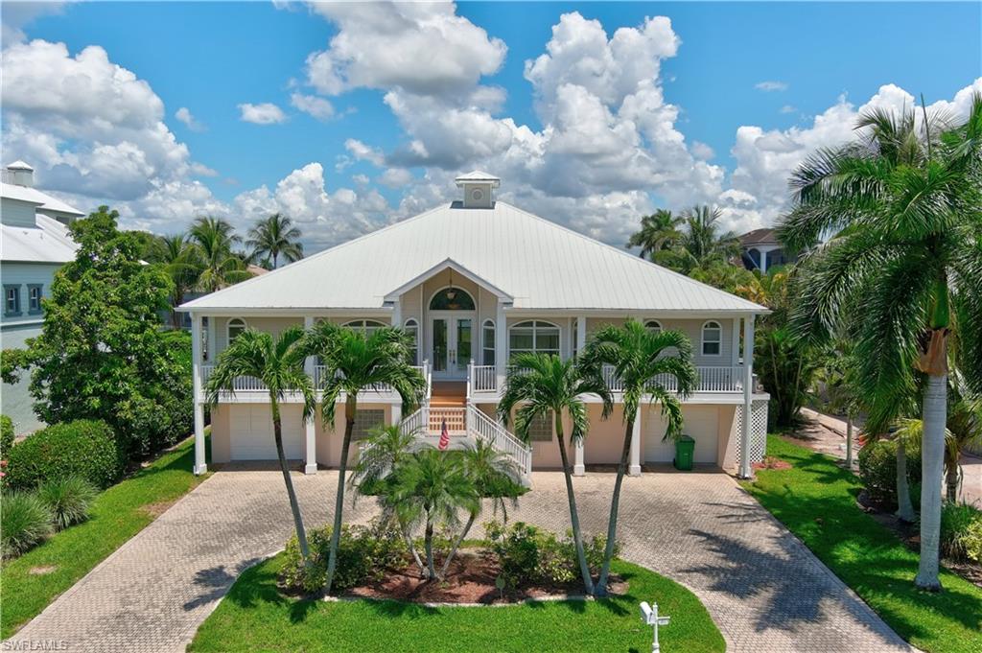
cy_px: 326
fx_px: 790
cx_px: 491
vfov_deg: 44.9
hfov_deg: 63.7
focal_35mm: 29
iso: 106
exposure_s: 1/2260
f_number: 2.8
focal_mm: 10.6
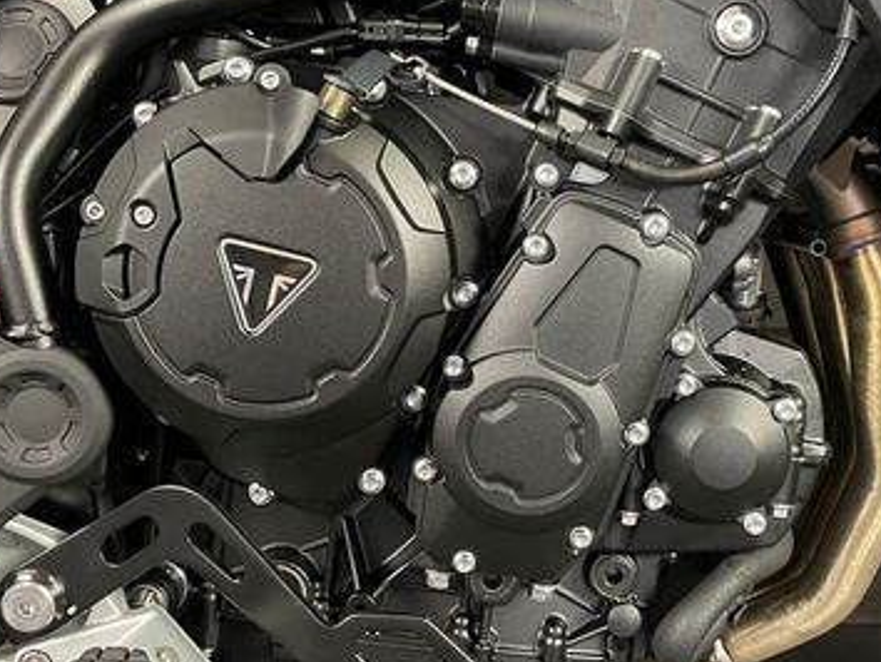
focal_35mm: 47
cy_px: 286
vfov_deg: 30.9
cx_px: 480
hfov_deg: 40.4
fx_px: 1197
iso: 500
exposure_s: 1/25
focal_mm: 4.2
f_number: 1.6
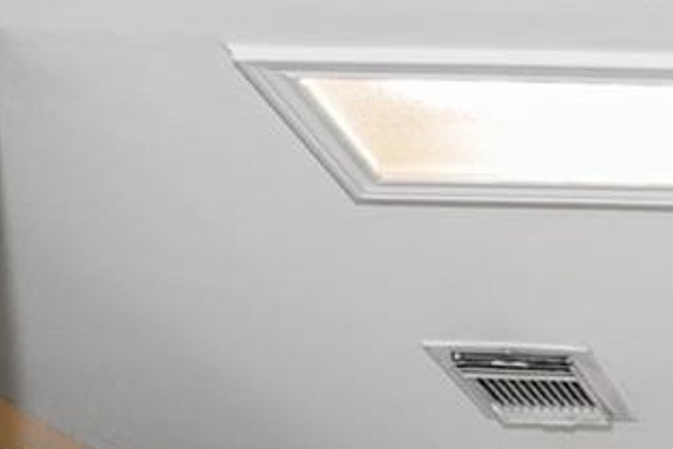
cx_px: 1055
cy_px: 1082
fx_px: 1701
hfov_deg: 19.1
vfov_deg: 12.0
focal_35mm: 91
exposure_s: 1/60
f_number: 5.6
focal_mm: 14
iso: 400
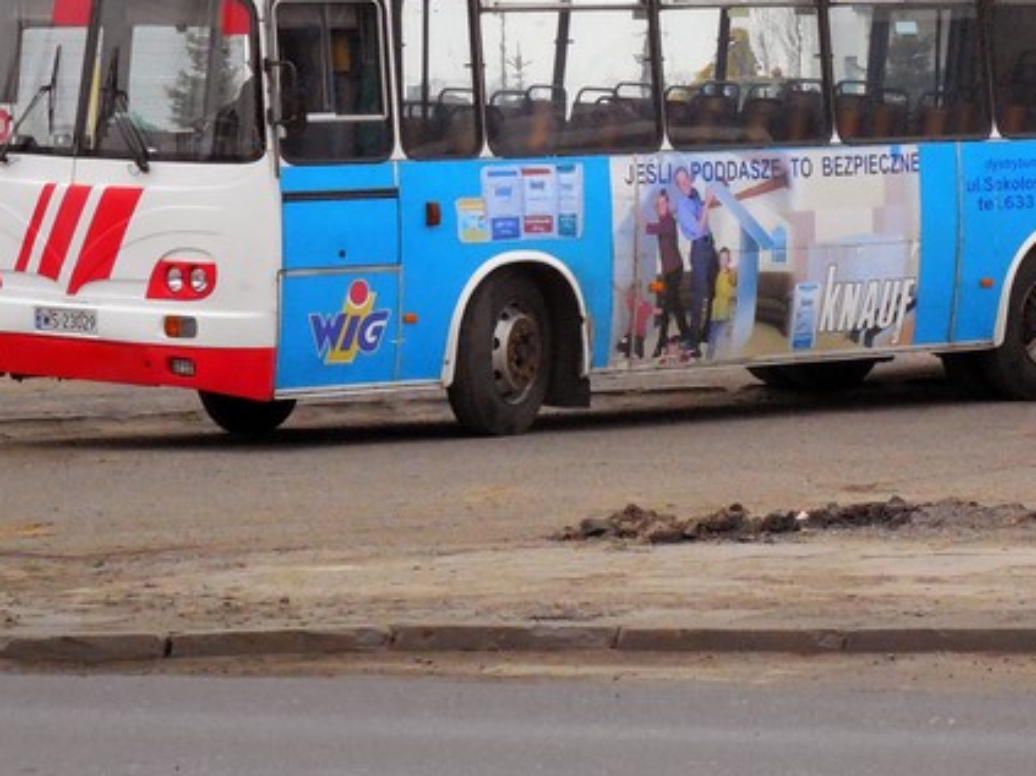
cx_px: 720
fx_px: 6732
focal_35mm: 225
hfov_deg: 8.8
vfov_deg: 6.6
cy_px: 201
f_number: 4.8
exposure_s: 1/200
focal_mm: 21.5
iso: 800
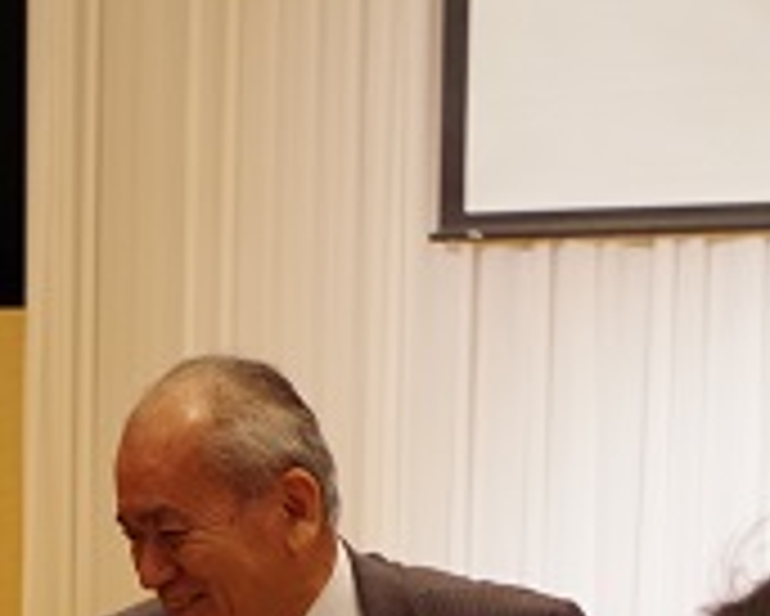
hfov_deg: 13.6
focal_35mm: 137
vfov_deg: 11.0
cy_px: 800
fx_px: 3124
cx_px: -162
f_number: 4
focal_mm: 26.25
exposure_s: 1/60
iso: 800
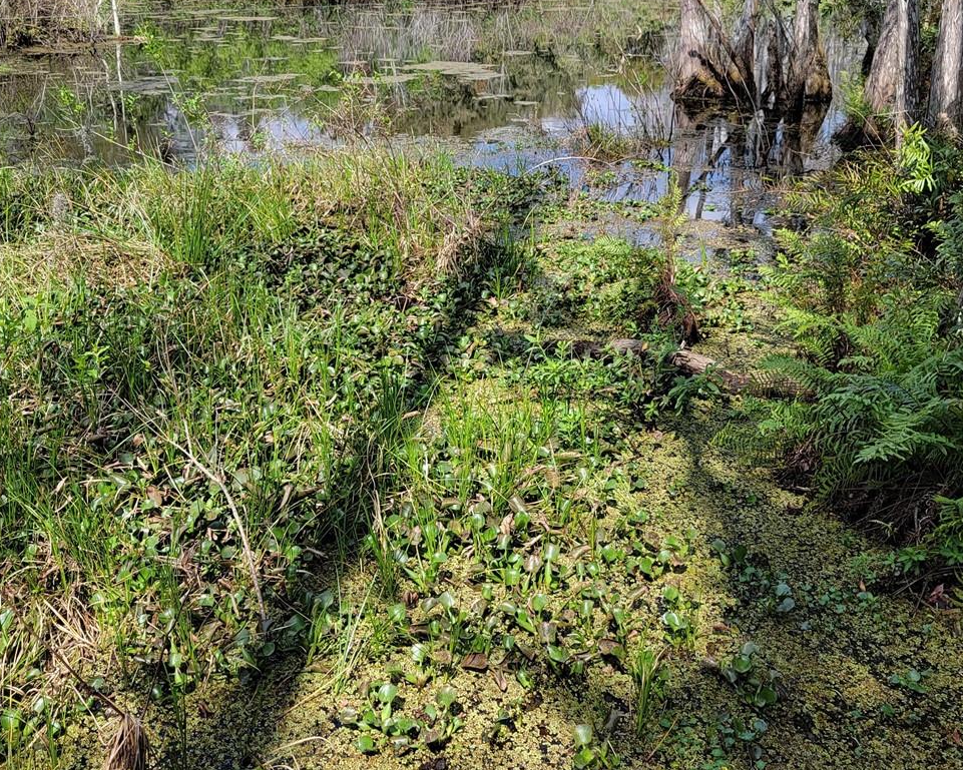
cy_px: 237
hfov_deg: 46.6
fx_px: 1112
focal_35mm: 39
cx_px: 386
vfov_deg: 37.7
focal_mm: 6.7
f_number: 1.8
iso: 16
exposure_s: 1/483
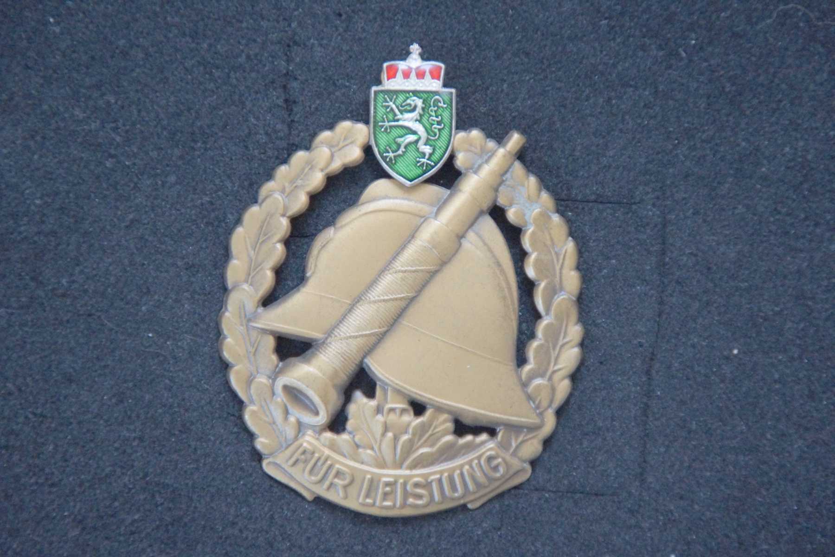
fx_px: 6958
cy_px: 278
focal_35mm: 300
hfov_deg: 6.9
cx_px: 418
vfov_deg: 4.6
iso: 1600
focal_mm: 200
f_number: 6.3
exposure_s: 1/50
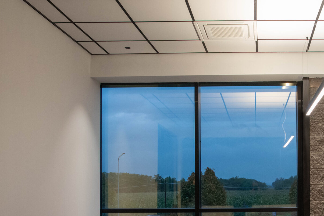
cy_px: 180
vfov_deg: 25.9
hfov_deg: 37.4
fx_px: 459
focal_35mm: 51
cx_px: 262
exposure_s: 1/100
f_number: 6.3
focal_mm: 24
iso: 1800
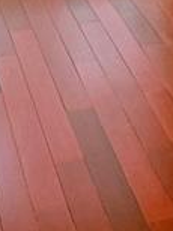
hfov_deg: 12.2
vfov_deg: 15.8
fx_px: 802
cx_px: 161
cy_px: -54
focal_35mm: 120
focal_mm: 6.76
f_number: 1.78
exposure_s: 1/60
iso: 320
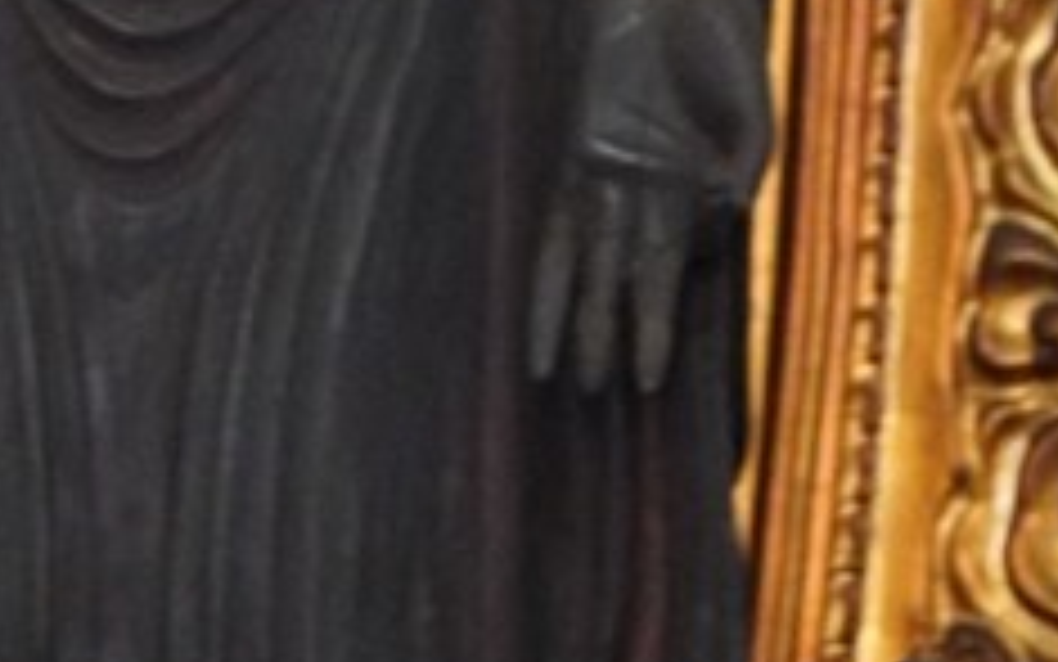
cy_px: -135
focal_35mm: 626
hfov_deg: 3.4
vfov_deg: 2.1
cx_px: -11
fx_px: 18054
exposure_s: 1/25
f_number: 5.6
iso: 6400
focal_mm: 94
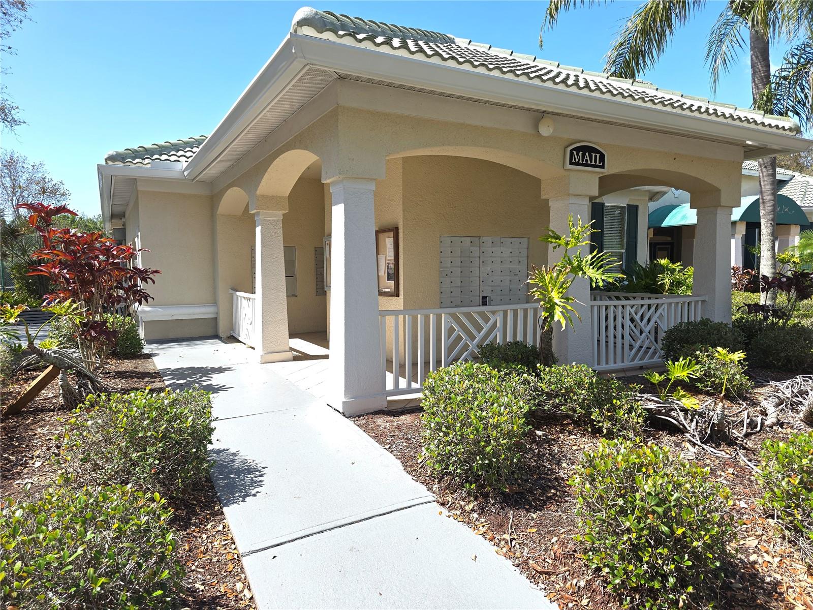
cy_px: 305
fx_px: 540
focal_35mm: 23
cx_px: 406
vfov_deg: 58.9
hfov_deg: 73.9
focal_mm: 6.3
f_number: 1.7
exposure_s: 1/219
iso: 12
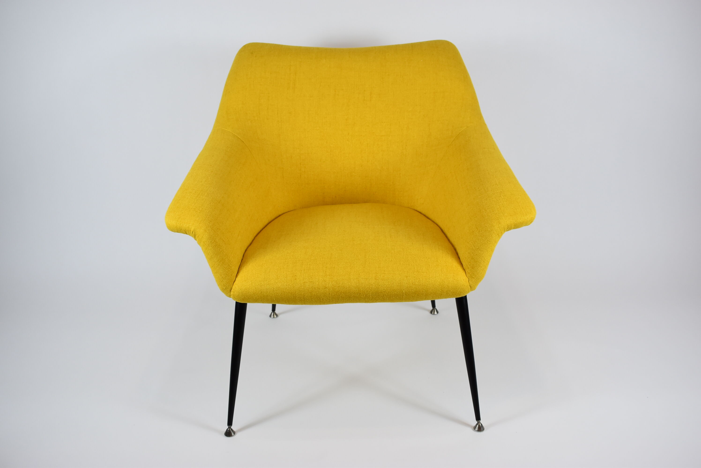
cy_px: 234
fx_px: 731
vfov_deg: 35.6
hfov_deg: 51.2
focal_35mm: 38
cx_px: 350
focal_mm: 25
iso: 560
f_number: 5.6
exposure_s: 1/125
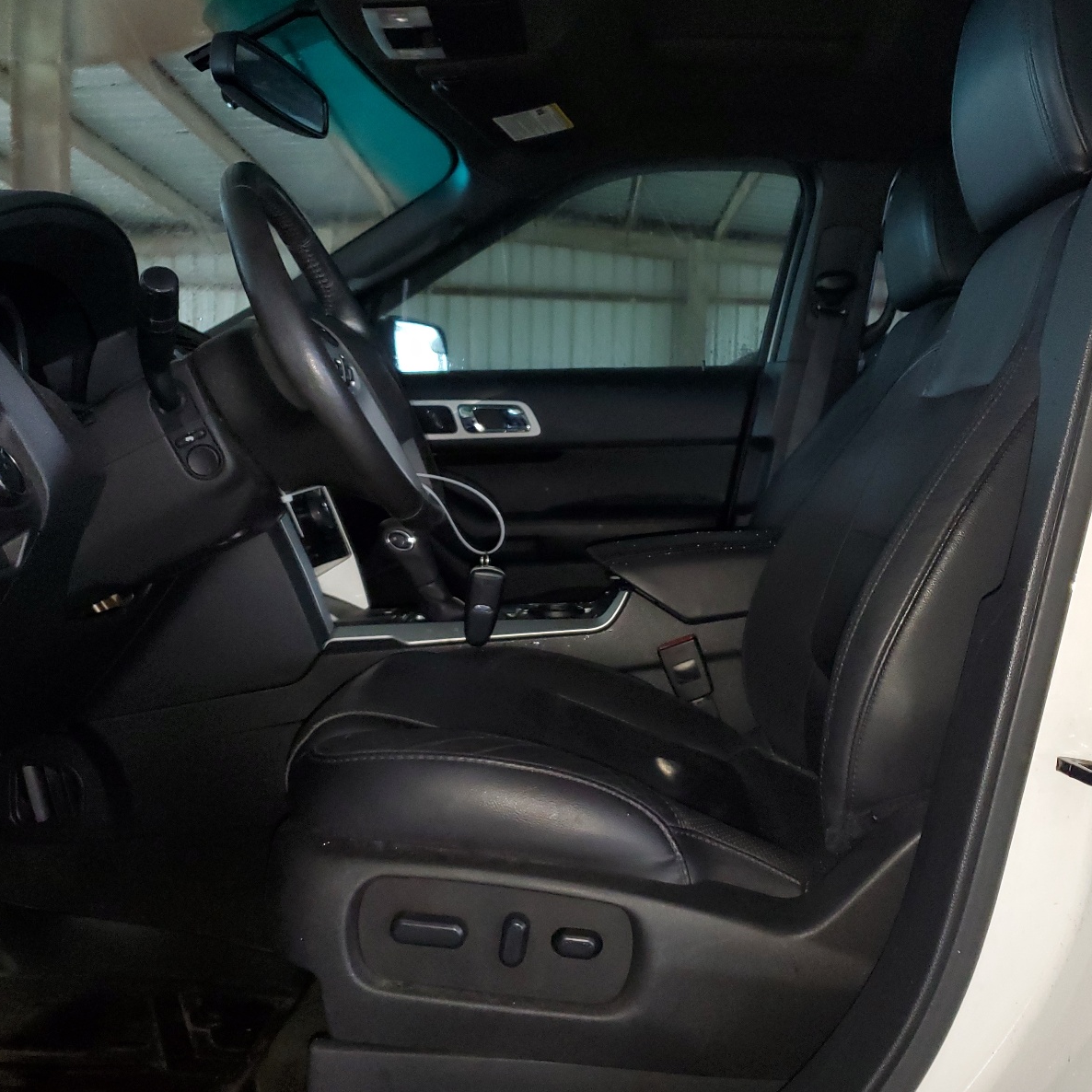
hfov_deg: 52.4
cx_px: 621
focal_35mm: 31
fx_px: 1106
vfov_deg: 52.5
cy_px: 548
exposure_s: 1/30
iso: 335
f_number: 1.5
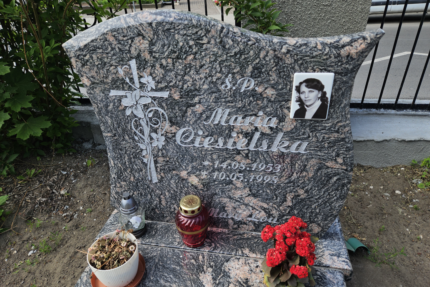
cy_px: 146
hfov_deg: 73.7
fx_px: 287
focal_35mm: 24
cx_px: 216
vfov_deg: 53.1
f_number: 1.8
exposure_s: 1/1011
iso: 25
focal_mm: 5.4
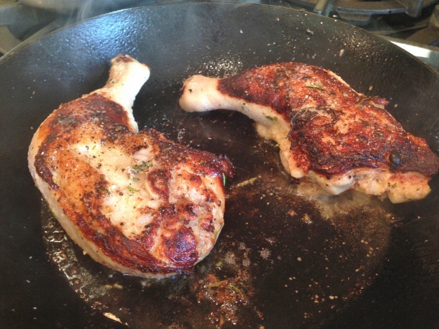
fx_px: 419
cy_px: 164
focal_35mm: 33
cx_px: 220
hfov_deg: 55.4
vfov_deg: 42.9
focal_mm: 4.12
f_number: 2.4
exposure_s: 1/20
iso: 160
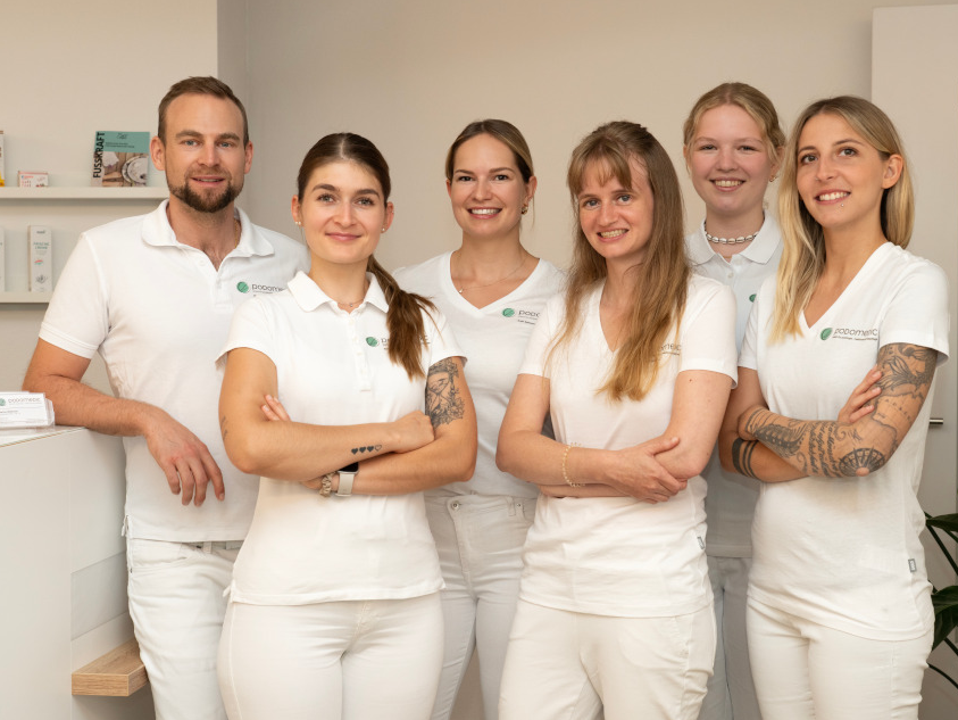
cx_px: 507
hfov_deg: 33.2
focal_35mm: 58
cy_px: 358
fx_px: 1606
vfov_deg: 25.2
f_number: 6.3
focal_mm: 53
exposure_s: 1/125
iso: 1250
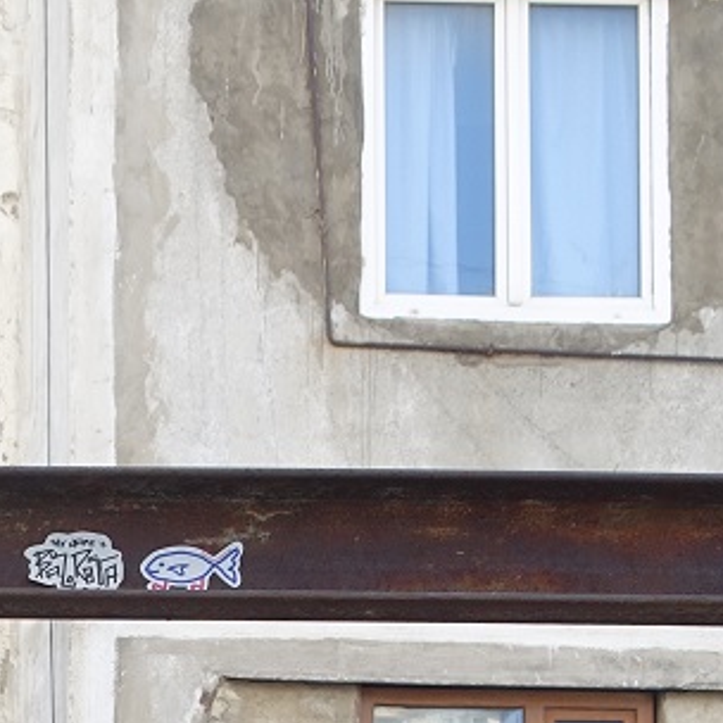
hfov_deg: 13.1
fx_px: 2977
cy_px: 1451
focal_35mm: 126
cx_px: -333
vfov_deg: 12.2
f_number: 4
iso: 125
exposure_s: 1/160
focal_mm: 11.93
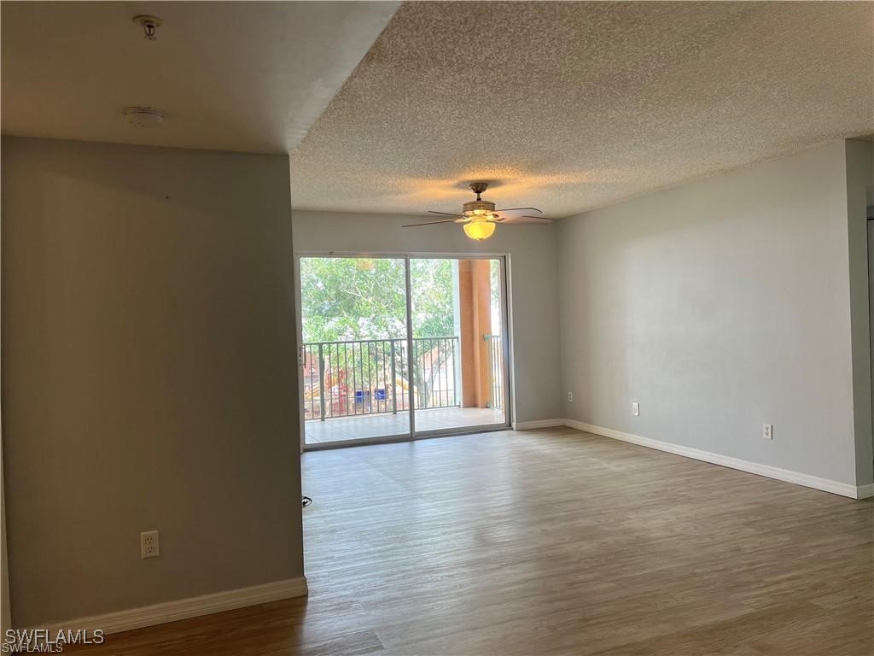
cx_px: 437
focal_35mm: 26
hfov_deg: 67.3
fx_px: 656
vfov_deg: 53.1
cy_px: 328
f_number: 1.5
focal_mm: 5.7
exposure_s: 1/147
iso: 64
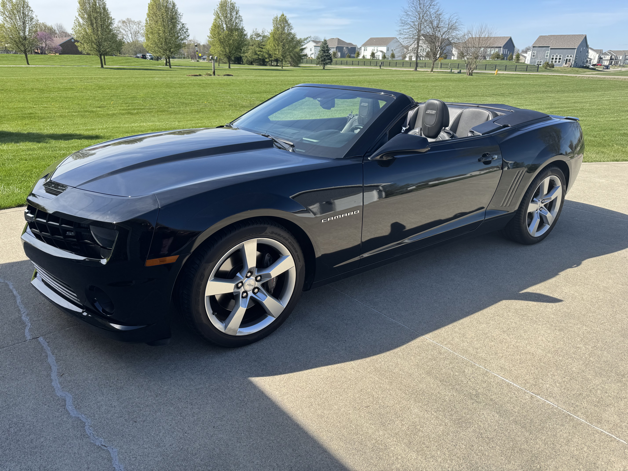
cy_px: 236
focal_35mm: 24
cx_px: 314
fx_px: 435
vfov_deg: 56.8
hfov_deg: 71.6
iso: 80
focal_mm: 6.76
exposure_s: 1/2041
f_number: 1.78
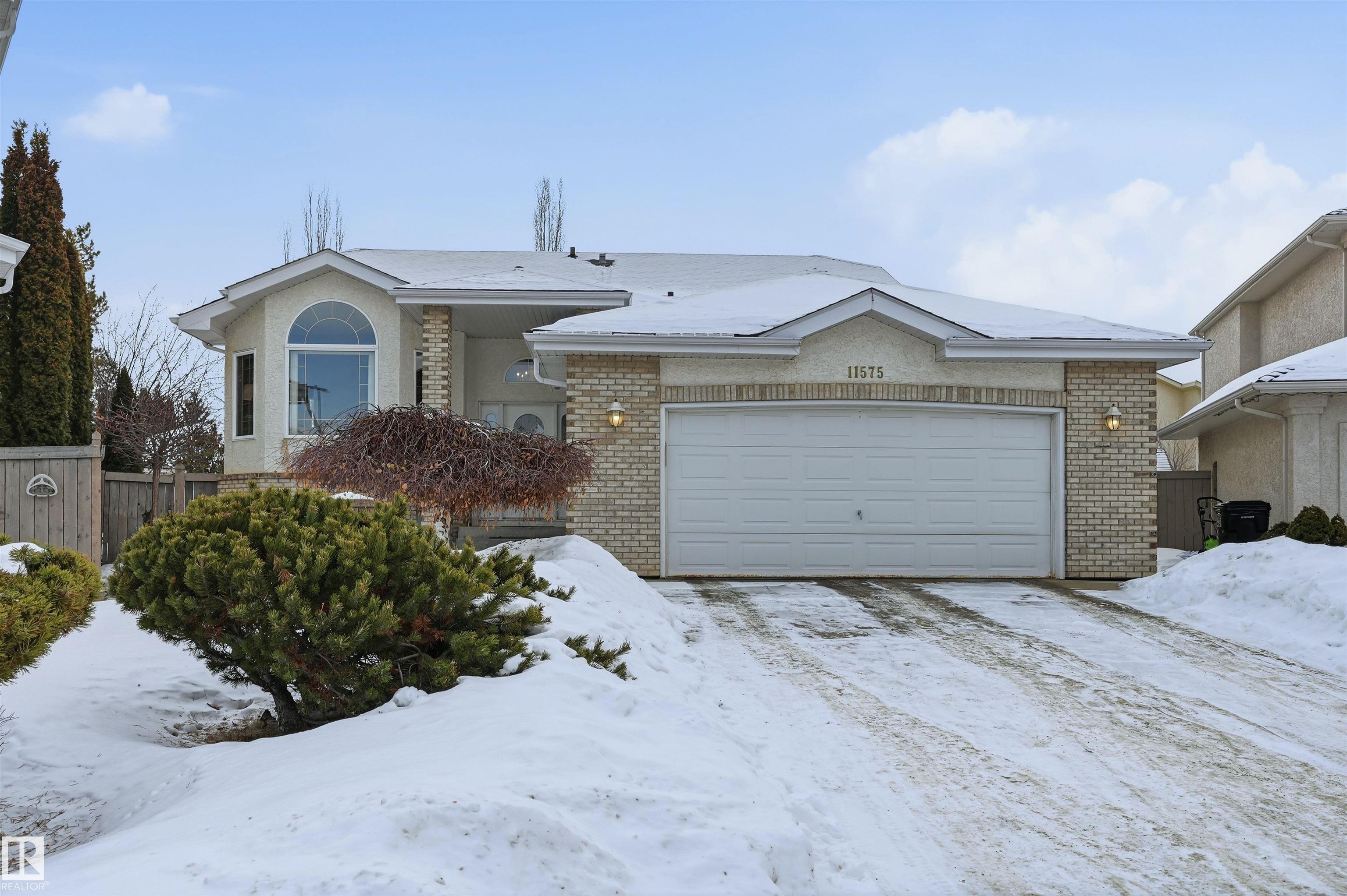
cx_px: 674
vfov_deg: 43.6
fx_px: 1122
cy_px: 448
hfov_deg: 61.9
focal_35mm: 30
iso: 250
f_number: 8
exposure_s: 1/6400
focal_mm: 30
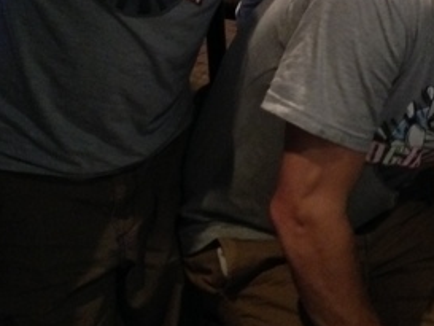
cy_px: -76
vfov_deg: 16.2
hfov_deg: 21.9
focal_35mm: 87
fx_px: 1091
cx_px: 401
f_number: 2.4
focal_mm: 4.12
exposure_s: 1/15
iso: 800
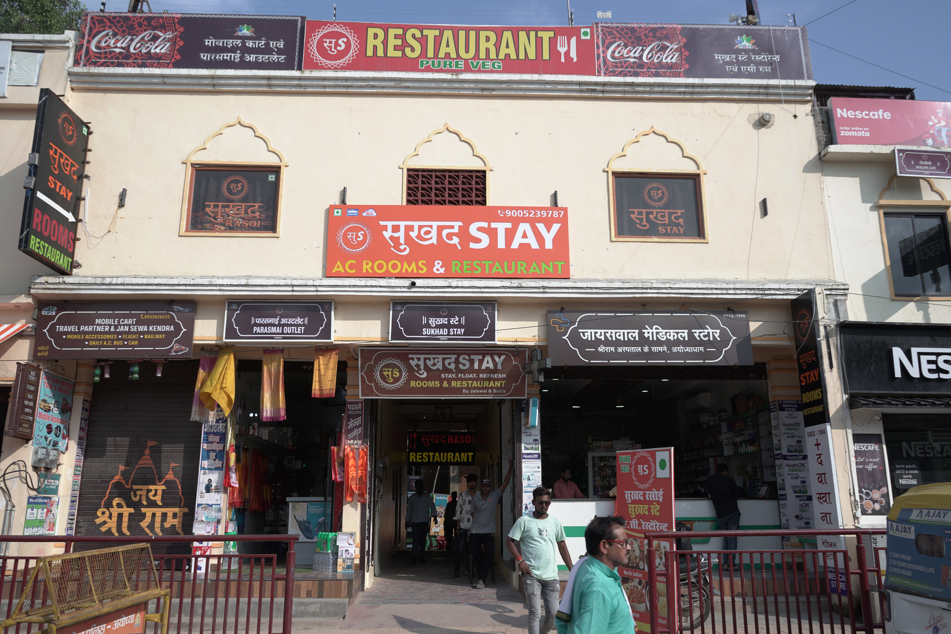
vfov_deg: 46.4
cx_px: 476
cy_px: 317
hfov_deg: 65.5
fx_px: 740
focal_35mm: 28
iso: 100
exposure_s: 1/250
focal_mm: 28
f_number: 9
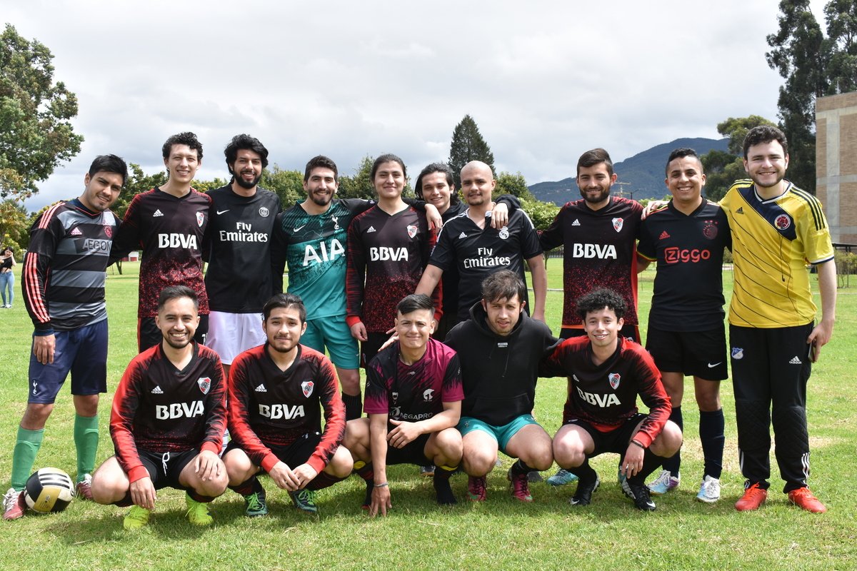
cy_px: 286
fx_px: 1035
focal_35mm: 44
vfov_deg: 30.8
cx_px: 428
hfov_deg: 45.0
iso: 250
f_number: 8
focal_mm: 29
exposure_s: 1/500
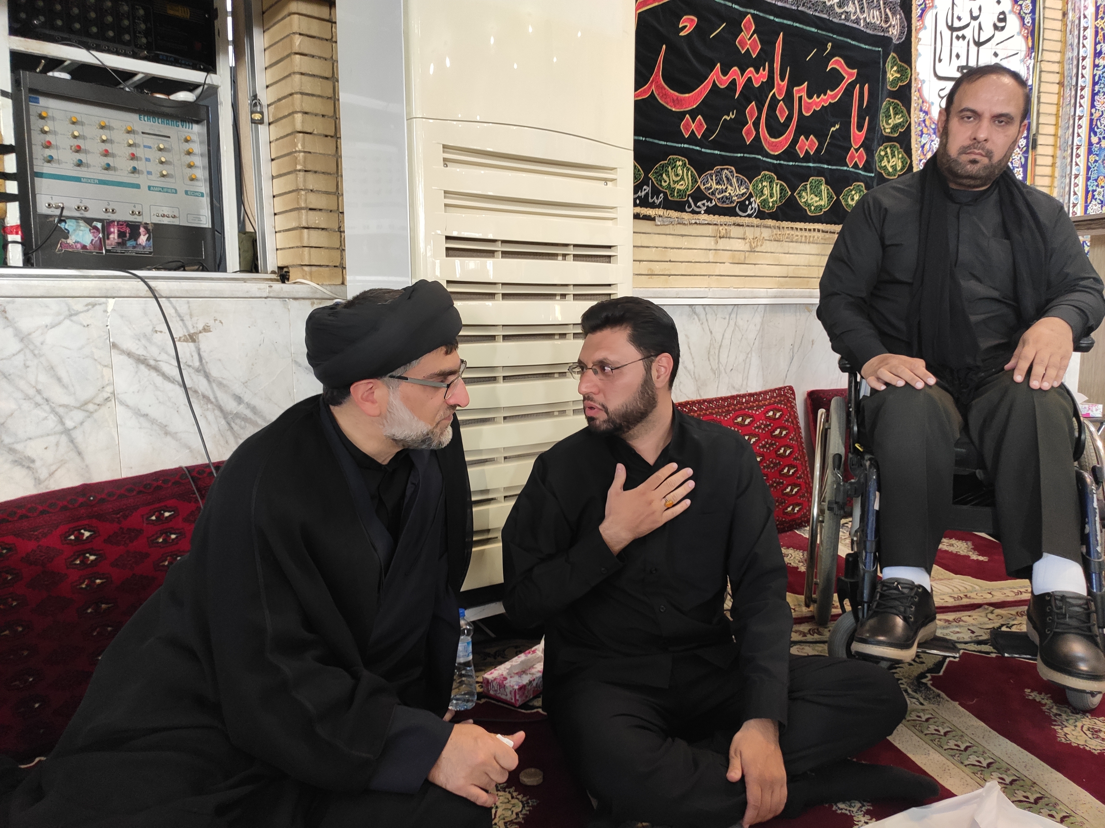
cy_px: 414
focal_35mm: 26
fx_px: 830
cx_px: 552
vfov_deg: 53.1
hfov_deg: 67.3
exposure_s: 1/60
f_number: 1.75
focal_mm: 4.77
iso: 973
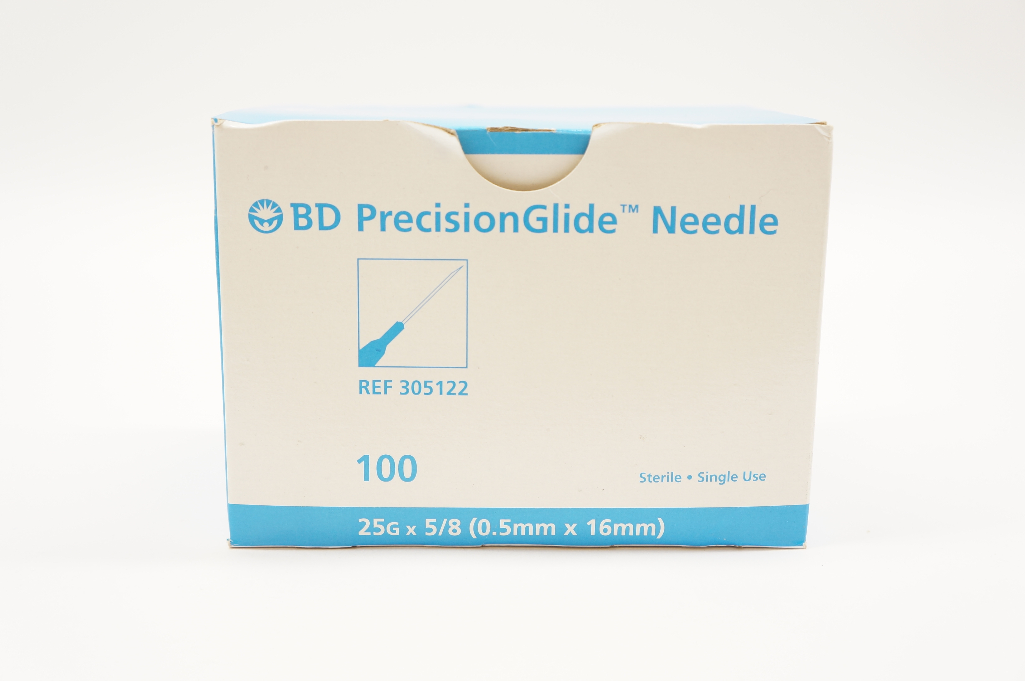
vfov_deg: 31.8
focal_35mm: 42
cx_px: 512
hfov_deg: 46.4
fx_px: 1195
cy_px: 340
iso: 400
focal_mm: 28
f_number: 5
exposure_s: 1/50
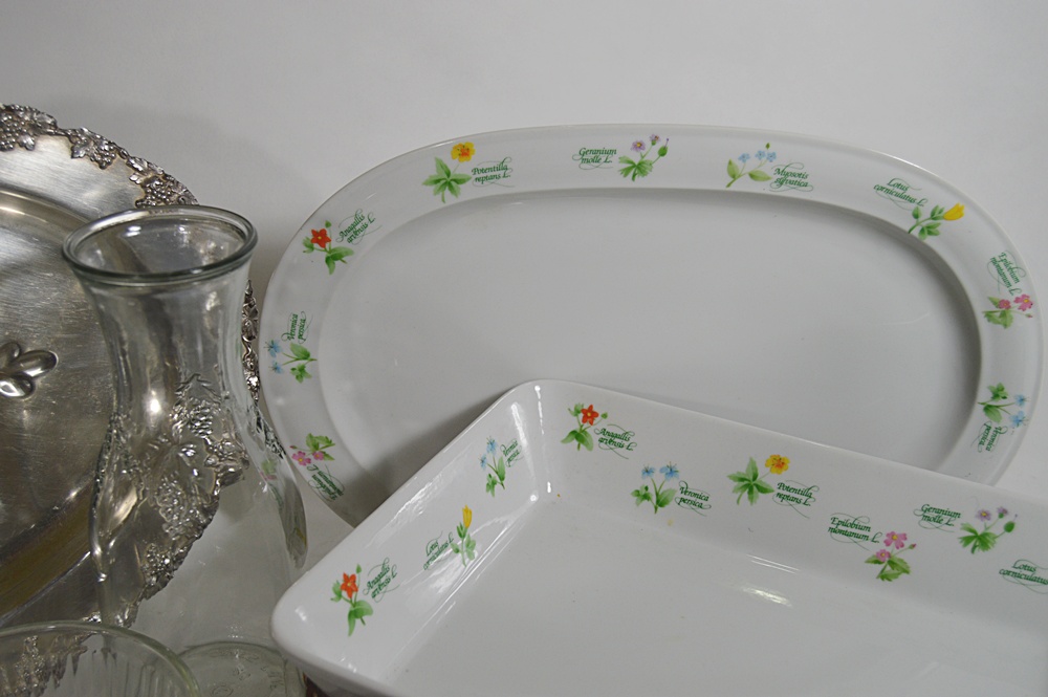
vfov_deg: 34.2
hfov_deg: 49.6
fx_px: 1134
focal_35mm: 39
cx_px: 524
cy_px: 348
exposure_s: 1/125
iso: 400
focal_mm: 26
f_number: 5.6
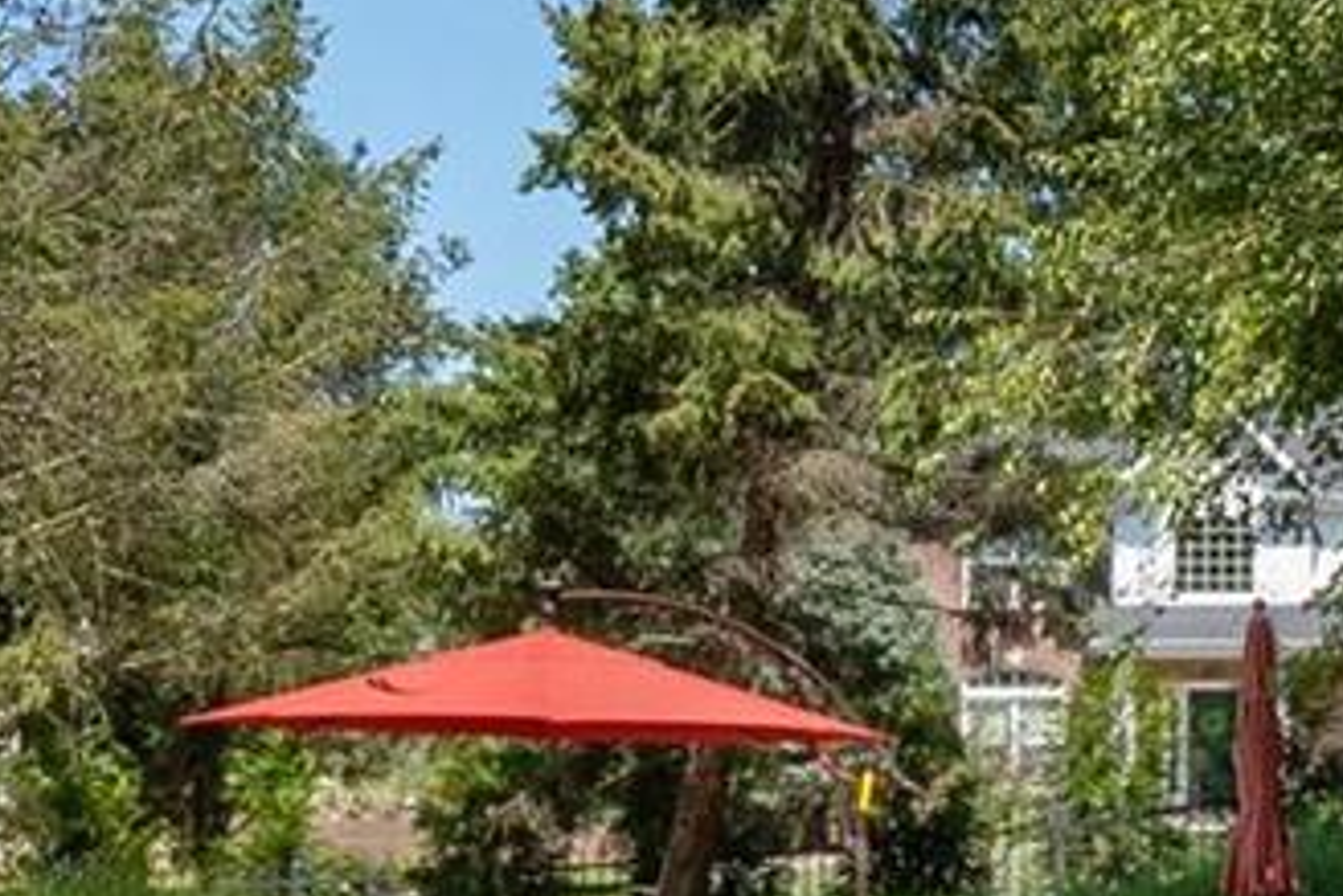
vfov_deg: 17.1
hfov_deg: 25.0
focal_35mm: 78
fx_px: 2911
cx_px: 1261
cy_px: 933
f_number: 9
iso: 400
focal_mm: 8
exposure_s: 1/400
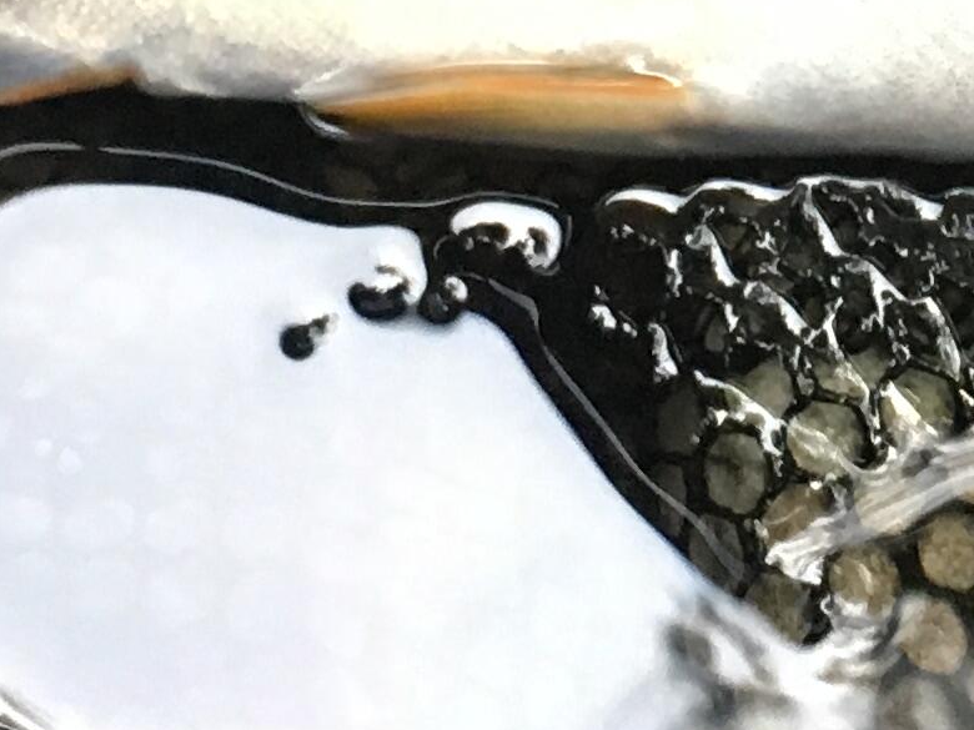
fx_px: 4221
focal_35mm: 150
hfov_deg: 12.9
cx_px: 1054
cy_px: -243
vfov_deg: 9.7
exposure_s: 1/30
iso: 160
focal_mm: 4.2
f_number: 2.2
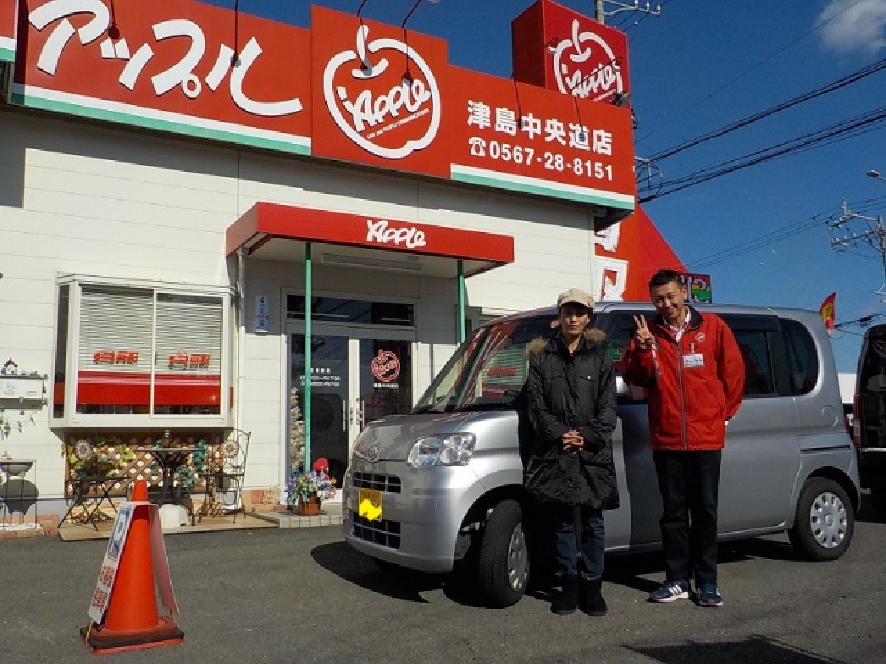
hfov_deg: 60.0
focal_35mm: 30
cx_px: 443
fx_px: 768
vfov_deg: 46.8
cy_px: 332
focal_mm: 4.1
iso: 125
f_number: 6.6
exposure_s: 1/1000
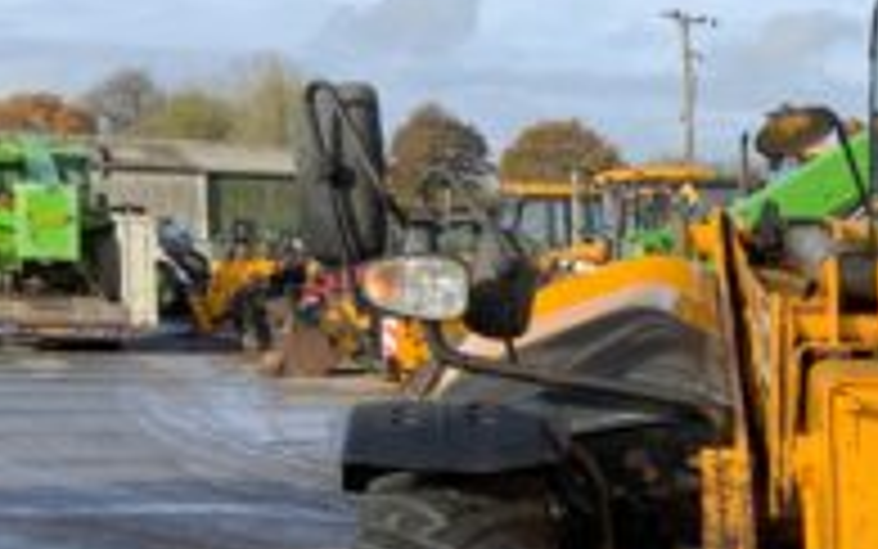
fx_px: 2417
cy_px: 693
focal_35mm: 101
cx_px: 1220
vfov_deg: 12.6
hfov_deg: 18.7
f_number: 1.8
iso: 16
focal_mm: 3
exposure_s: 1/1098
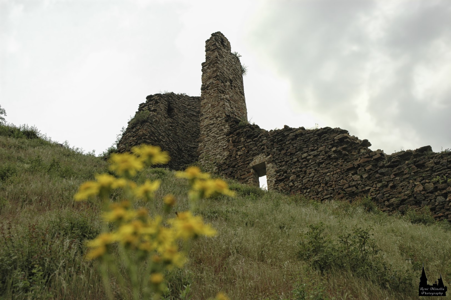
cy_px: 150
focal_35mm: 46
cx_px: 226
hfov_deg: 42.4
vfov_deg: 28.9
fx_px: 582
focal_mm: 31
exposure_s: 1/200
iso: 200
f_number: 7.1
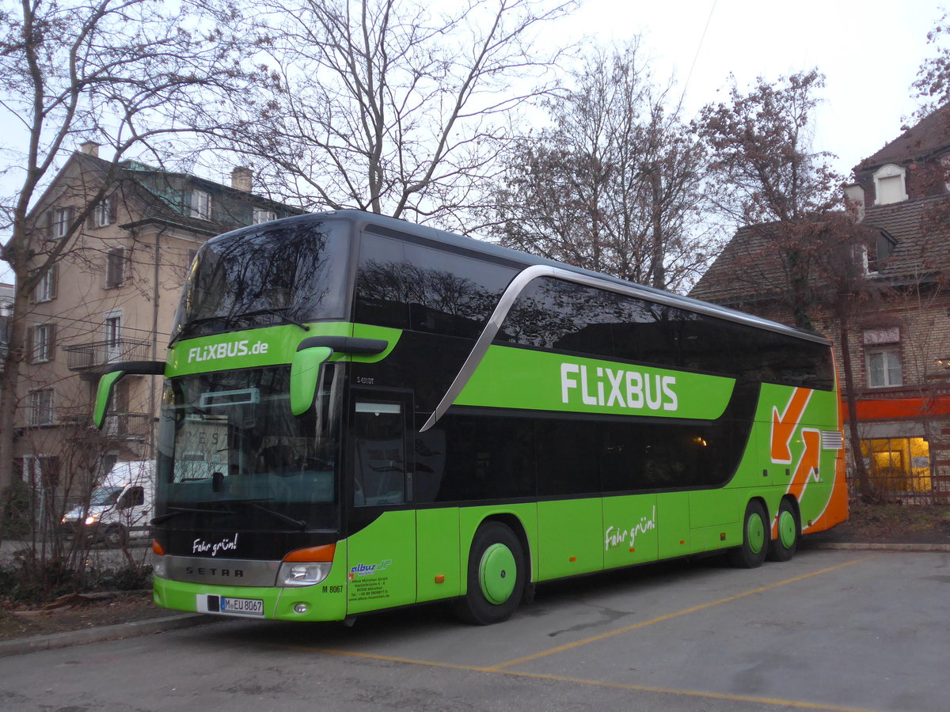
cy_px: 356
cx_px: 475
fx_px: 1070
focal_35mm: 39
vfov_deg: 36.8
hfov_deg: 47.9
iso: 400
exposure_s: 1/50
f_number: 2.5
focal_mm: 8
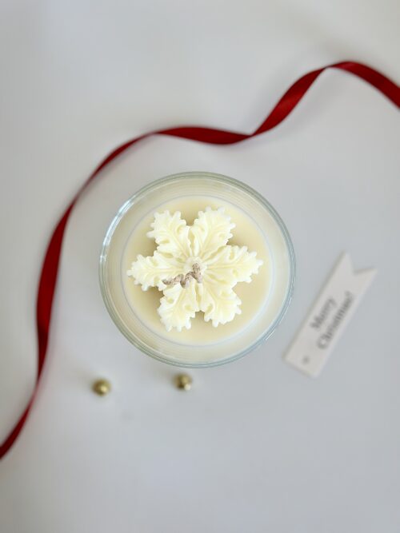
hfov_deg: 30.3
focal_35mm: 48
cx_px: 200
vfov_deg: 39.7
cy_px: 266
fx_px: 740
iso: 80
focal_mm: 6.86
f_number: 1.78
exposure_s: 1/301
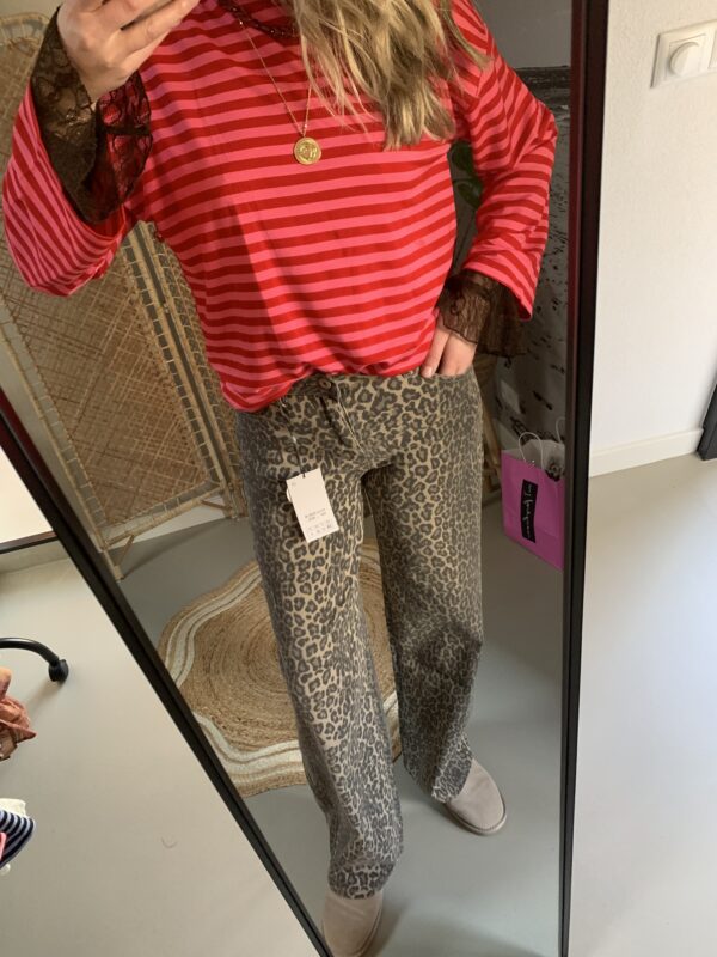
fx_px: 718
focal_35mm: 26
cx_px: 358
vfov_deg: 67.3
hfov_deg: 53.1
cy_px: 478
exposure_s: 1/53
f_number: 1.8
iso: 400
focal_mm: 4.25
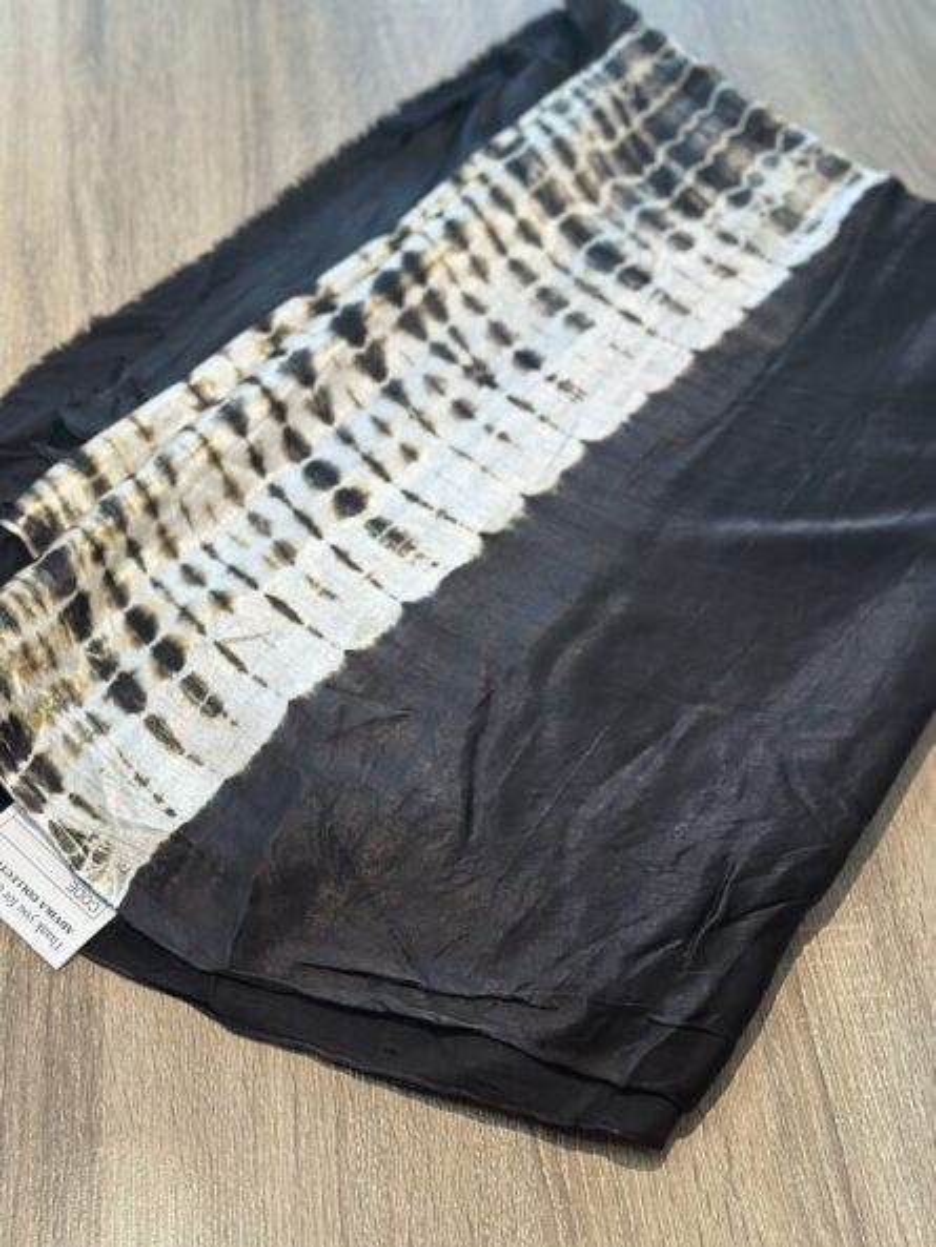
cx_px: 468
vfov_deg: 39.6
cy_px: 624
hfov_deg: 30.3
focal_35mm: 48
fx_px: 1730
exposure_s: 1/60
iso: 250
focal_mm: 6.86
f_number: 1.78
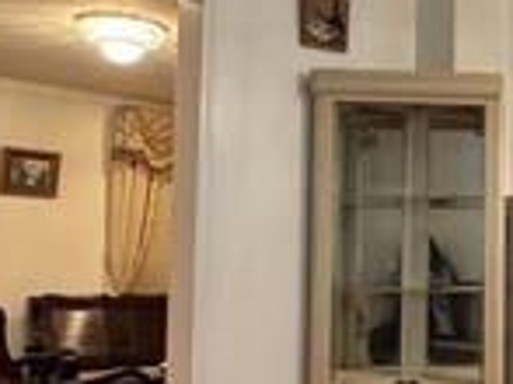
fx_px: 903
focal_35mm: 61
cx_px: 569
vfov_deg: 24.0
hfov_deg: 28.7
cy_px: 216
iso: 200
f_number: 2.2
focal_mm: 2.22
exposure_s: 1/60
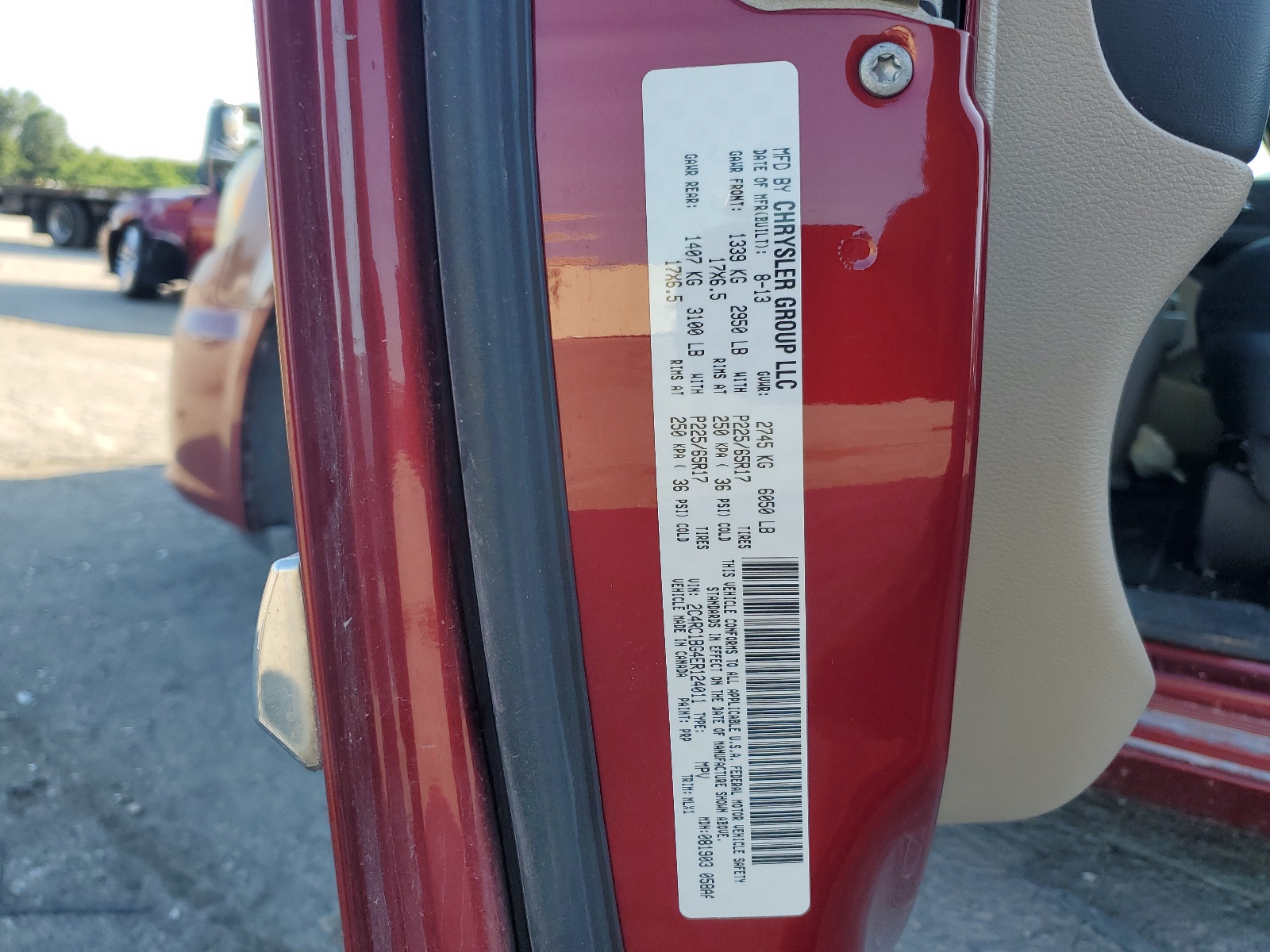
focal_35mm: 26
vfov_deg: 53.1
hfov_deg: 67.3
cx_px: 635
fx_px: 954
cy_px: 476
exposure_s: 1/667
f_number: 1.5
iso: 50
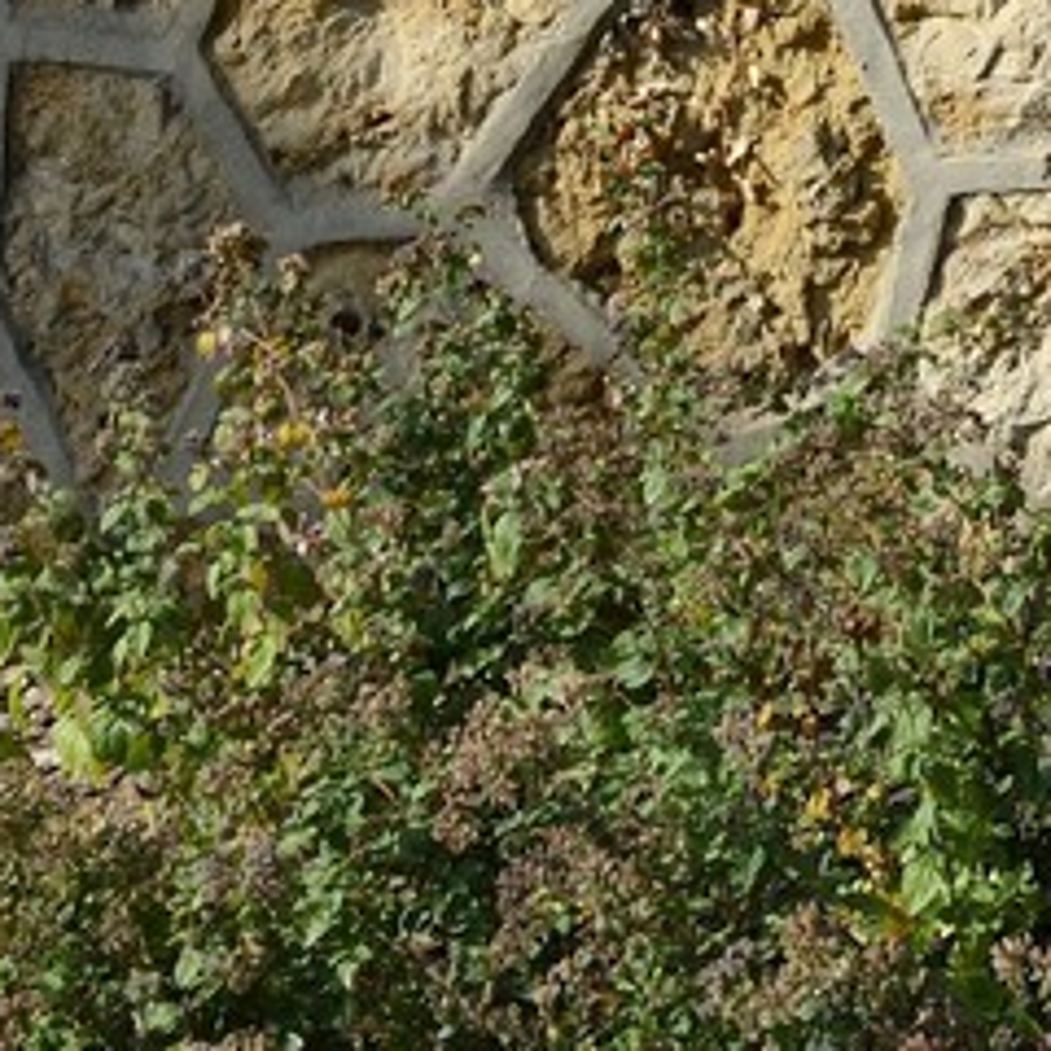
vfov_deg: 8.3
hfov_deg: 9.0
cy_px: -2058
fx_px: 6217
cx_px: 2222
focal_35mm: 181
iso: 200
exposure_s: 1/160
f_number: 13
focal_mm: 32
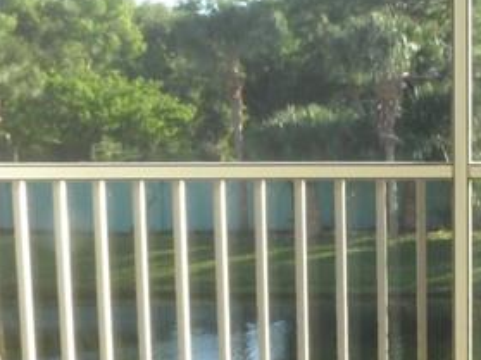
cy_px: 320
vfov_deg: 16.6
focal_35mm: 88
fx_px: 1222
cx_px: 467
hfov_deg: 21.6
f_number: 8.3
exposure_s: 1/30
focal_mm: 3.9
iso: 80
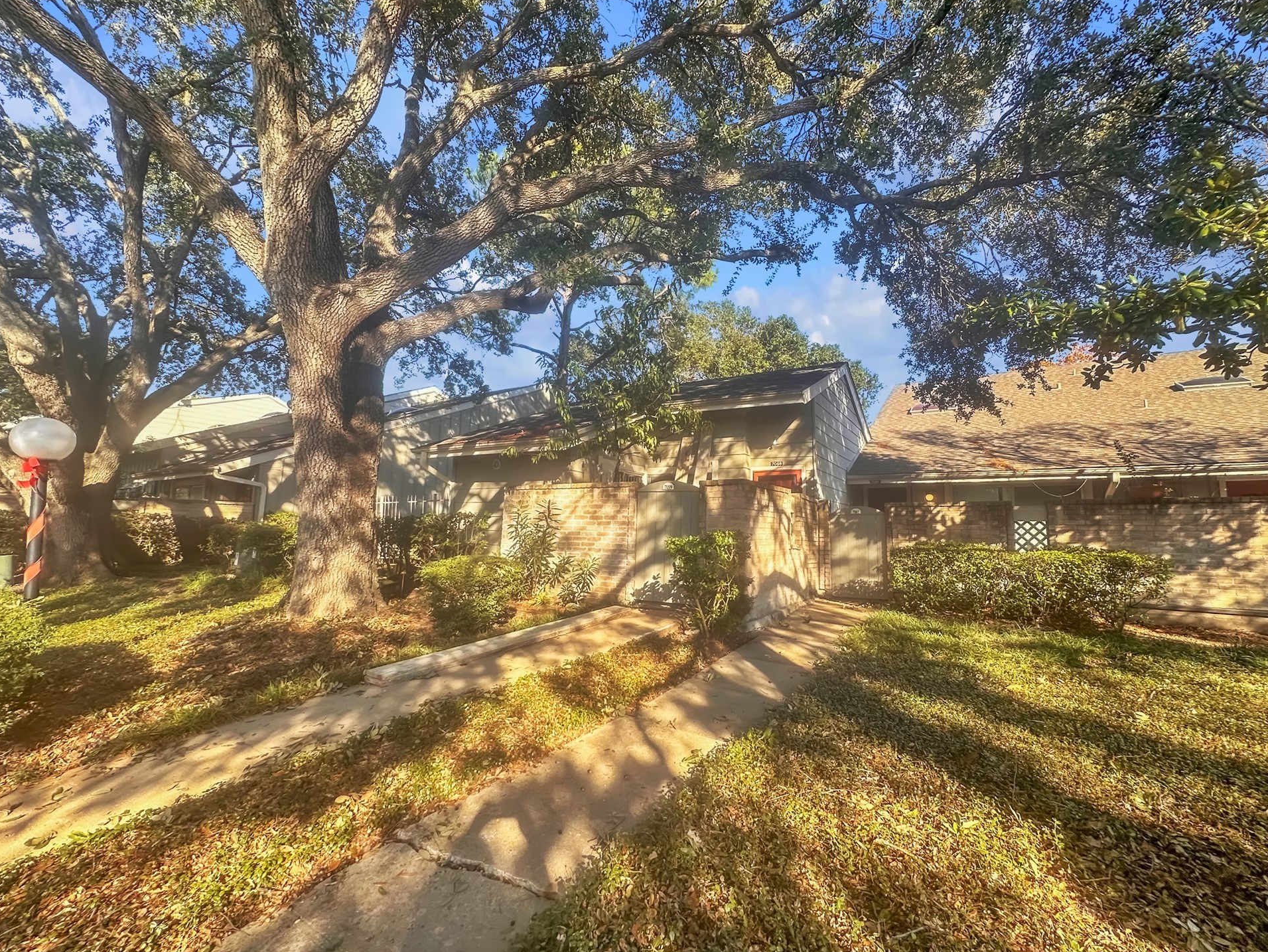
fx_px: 550
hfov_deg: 98.1
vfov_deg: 81.8
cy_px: 470
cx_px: 656
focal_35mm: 15
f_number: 2.2
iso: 40
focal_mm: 2.22
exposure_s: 1/590
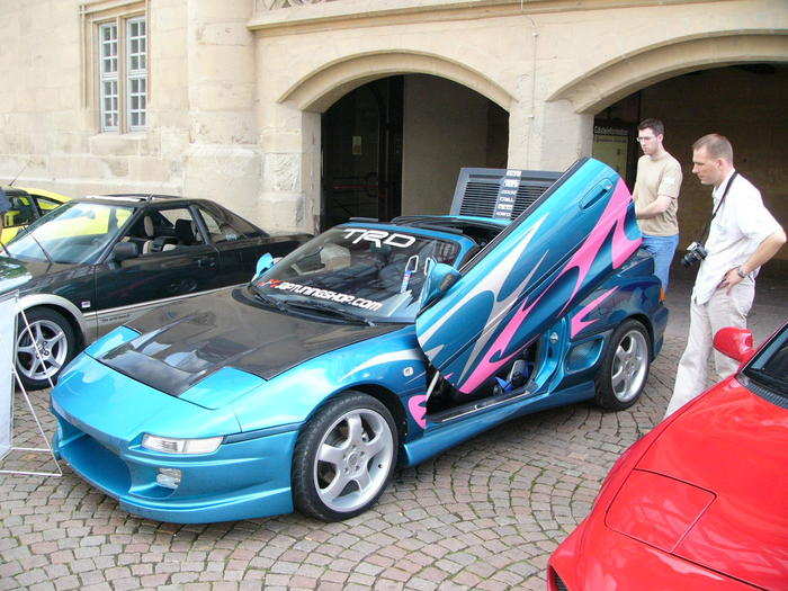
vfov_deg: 39.7
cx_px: 394
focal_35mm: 36
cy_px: 296
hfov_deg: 51.4
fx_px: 820
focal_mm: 6
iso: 150
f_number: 2.8
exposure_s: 1/60
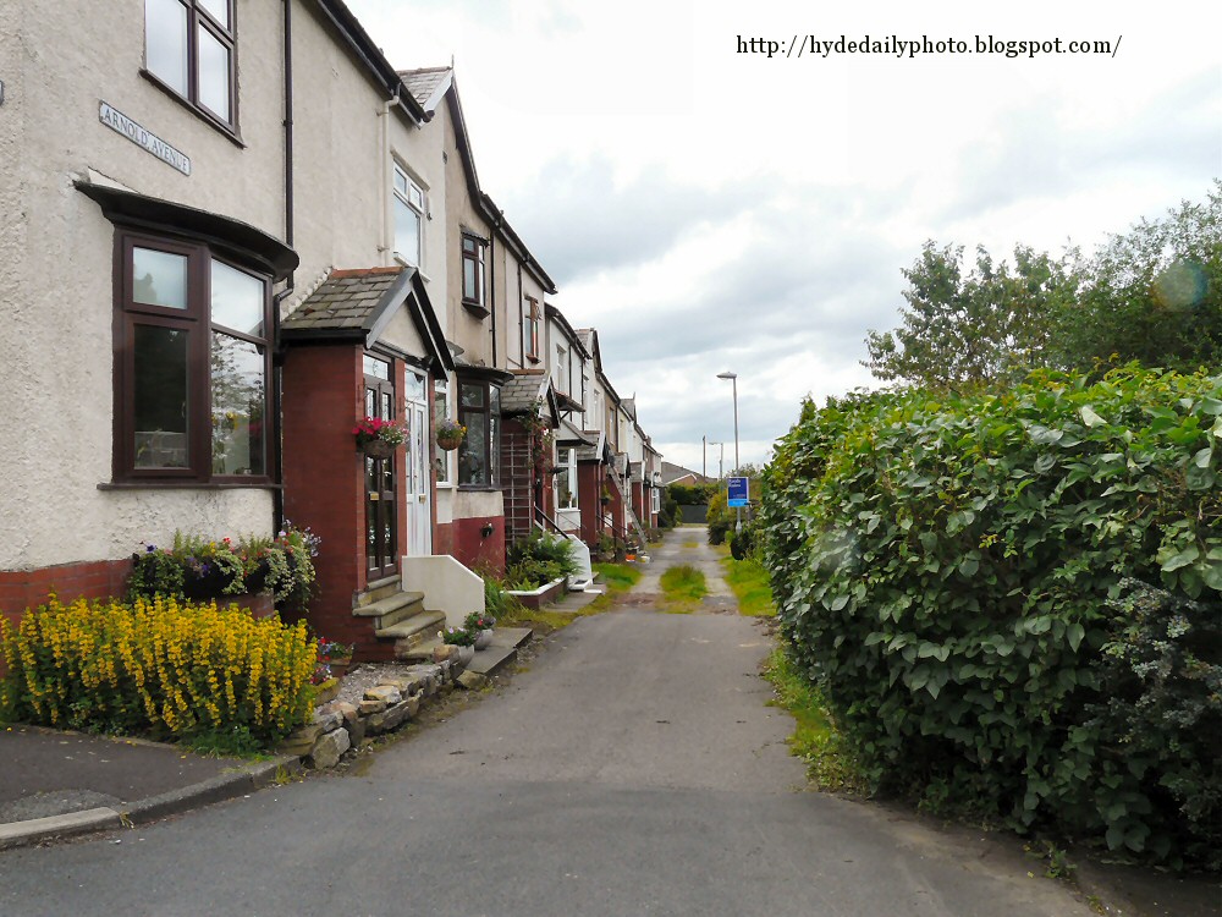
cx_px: 611
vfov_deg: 49.7
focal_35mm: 28
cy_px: 458
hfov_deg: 63.4
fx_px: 988
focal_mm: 4.6
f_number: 5.6
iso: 100
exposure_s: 1/250
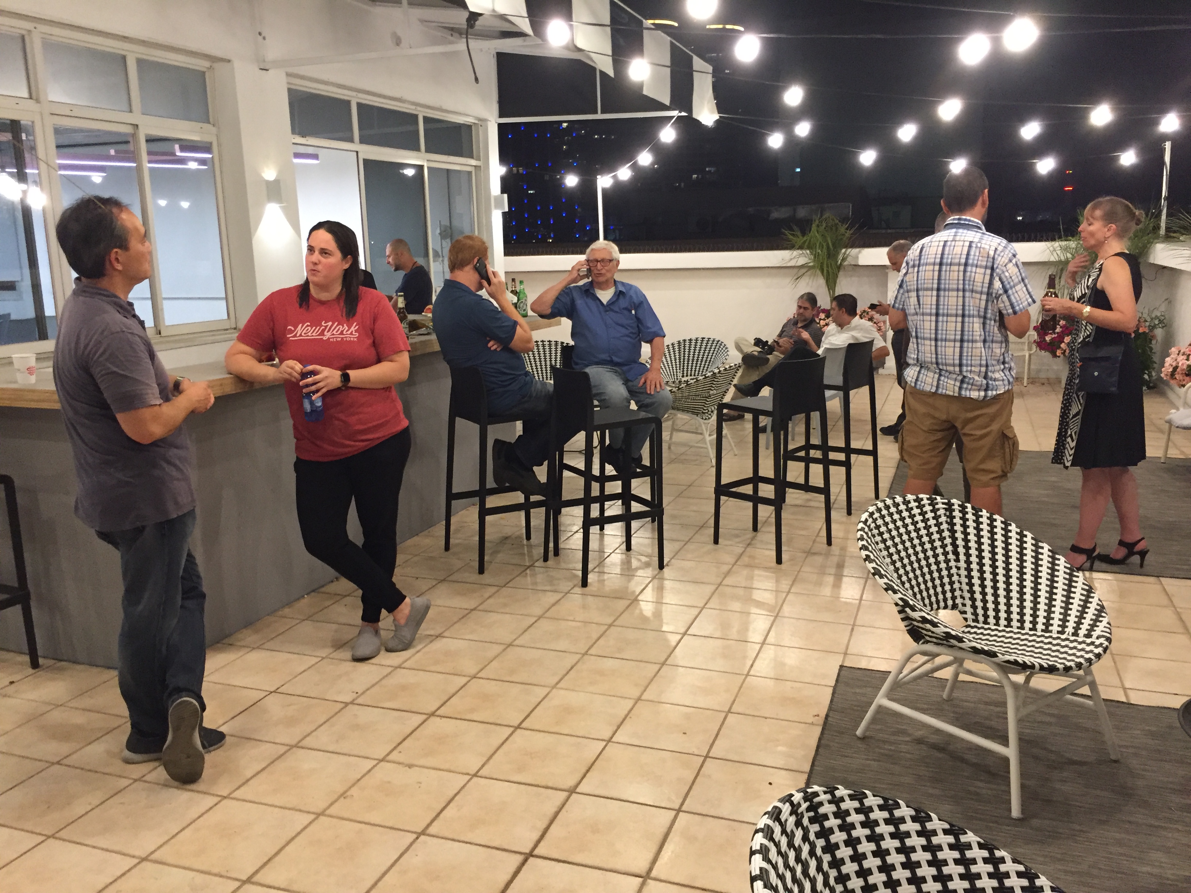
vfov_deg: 48.2
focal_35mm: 29
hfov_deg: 61.7
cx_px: 596
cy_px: 446
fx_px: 998
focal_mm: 4.15
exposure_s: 1/33
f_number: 2.2
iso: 250
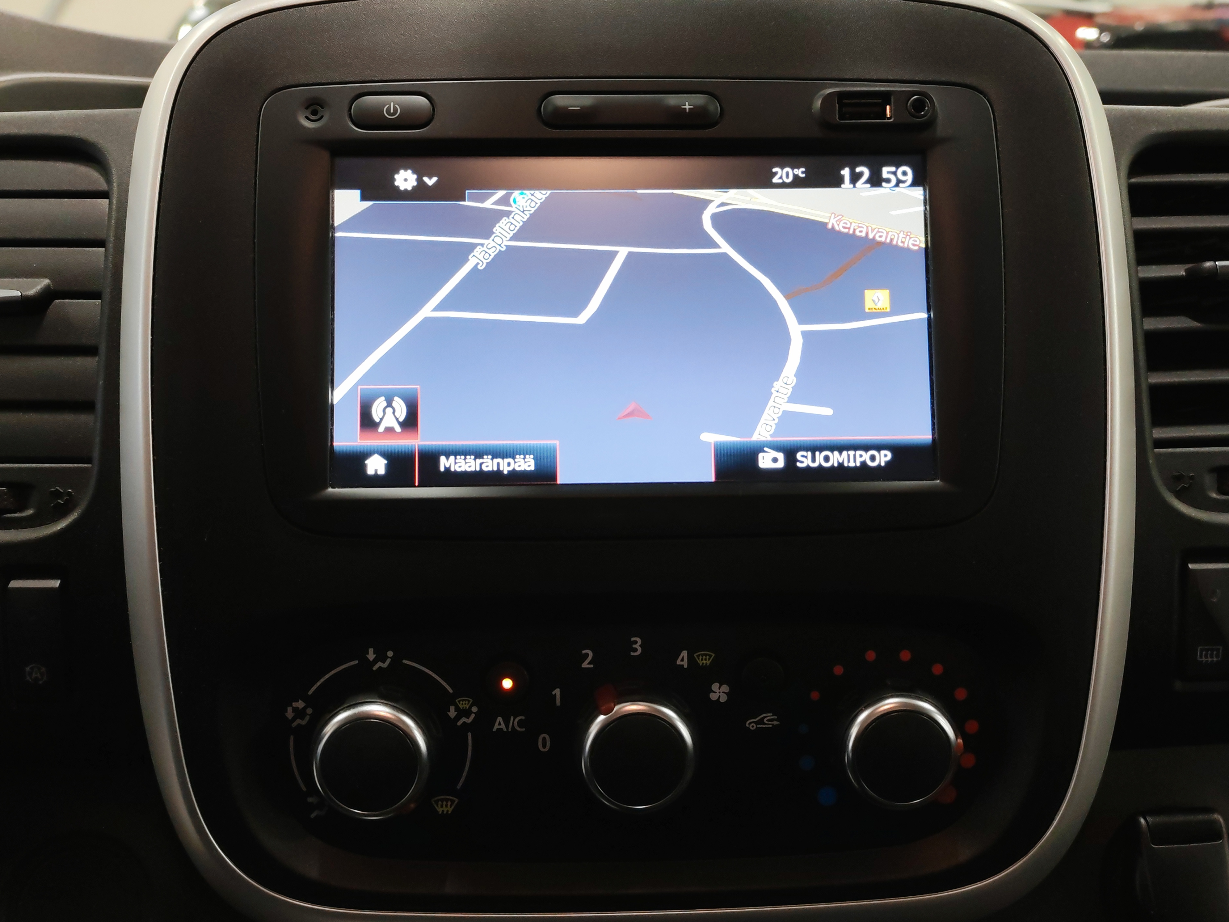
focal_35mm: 35
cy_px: 466
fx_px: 1243
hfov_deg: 52.6
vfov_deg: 40.7
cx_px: 611
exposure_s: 1/100
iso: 800
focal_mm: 6.12
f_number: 1.9
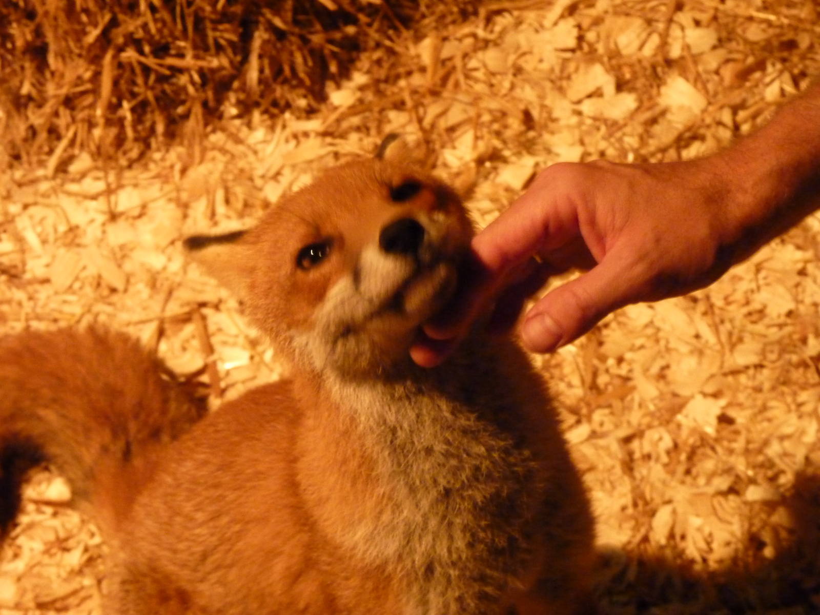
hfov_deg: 14.3
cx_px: 410
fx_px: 3269
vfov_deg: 10.7
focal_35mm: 138
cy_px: 308
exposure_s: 1/25
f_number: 3.6
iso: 800
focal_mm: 24.5
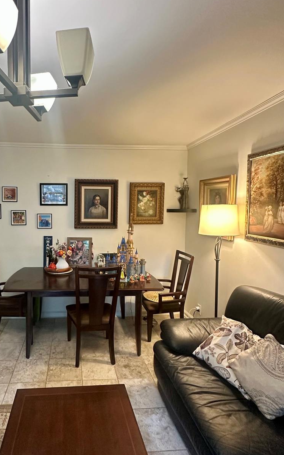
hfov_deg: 60.2
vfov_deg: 88.0
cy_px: 226
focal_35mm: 19
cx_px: 86
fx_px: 235
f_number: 2.2
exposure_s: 1/60
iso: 400
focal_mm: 2.22
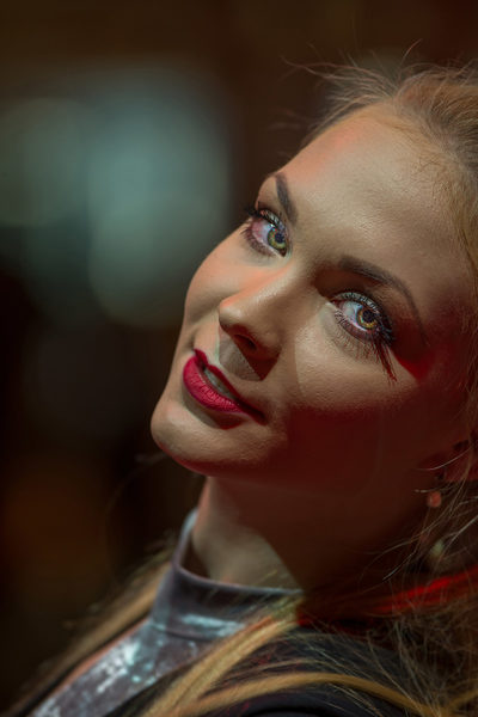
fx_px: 5975
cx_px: 239
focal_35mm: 300
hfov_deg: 4.6
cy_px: 358
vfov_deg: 6.9
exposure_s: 1/50
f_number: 5
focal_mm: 300
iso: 250
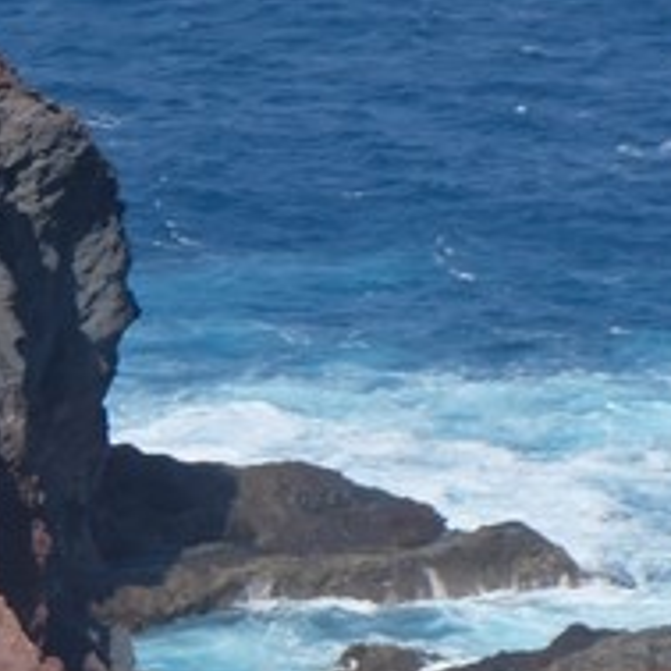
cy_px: 760
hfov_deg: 3.9
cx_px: -220
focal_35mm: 448
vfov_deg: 3.9
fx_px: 9825
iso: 400
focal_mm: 55
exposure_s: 1/750
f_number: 8
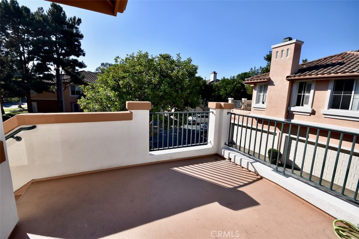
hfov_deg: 100.4
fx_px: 150
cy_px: 120
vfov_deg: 77.3
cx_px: 180
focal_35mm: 15
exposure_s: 1/250
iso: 125
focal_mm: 10
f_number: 8
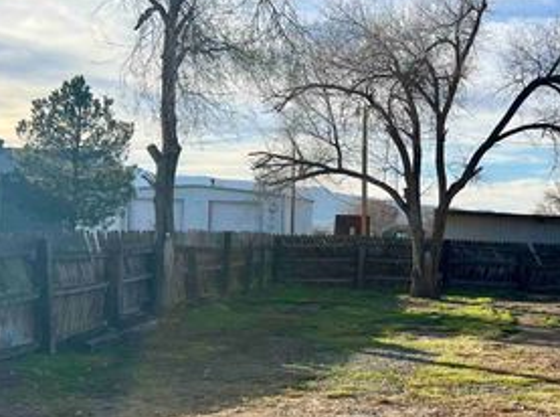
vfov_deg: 30.7
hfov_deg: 38.6
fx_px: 758
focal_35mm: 47
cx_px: 467
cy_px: 221
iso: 50
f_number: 1.5
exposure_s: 1/4444
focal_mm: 5.7
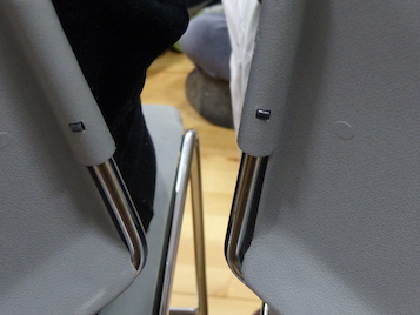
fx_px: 1068
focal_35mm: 88
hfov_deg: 22.1
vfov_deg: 16.8
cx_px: 288
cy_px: 146
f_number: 2.8
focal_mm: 10.5
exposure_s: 1/13
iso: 400
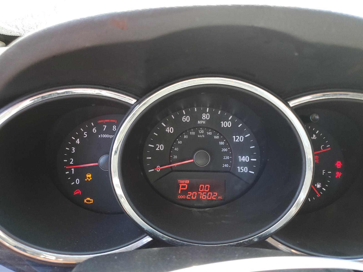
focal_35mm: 26
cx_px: 182
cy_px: 136
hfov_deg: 67.3
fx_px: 273
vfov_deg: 53.1
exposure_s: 1/120
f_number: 1.5
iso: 56
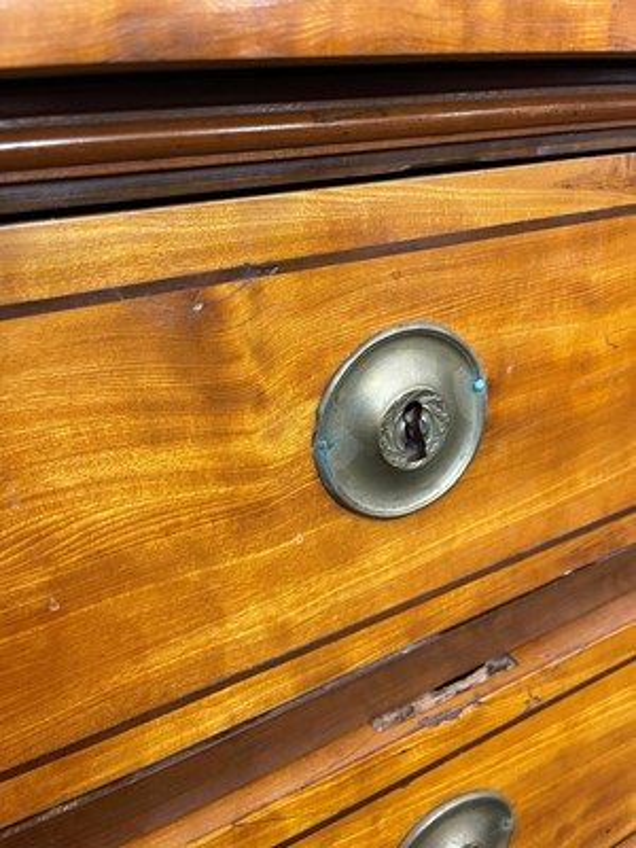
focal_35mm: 26
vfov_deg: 67.3
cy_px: 424
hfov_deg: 53.1
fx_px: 637
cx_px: 318
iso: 320
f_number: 1.6
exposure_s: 1/50
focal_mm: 5.1
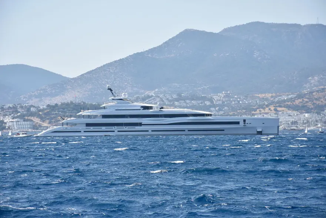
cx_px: 163
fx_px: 1522
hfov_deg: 12.2
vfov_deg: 8.2
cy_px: 109
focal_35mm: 168
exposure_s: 1/1600
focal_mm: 112
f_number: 10
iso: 500
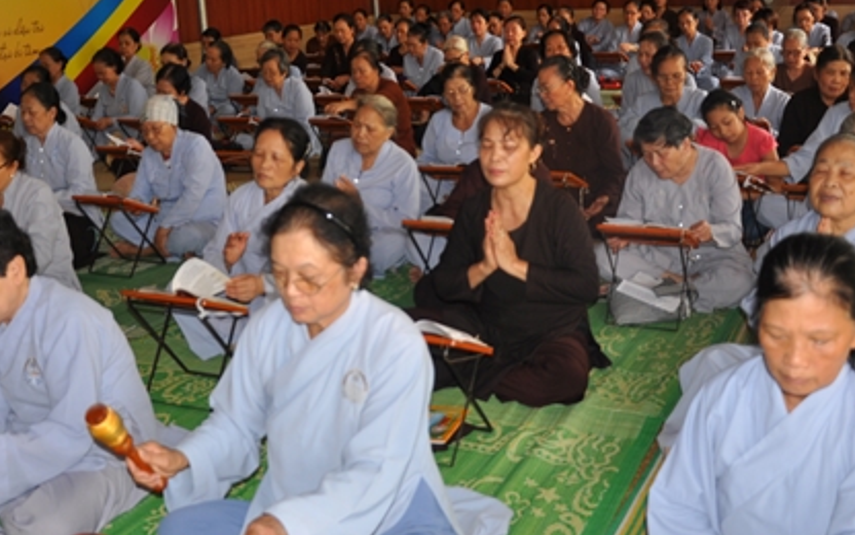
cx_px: 343
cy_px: 274
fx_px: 1002
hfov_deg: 46.0
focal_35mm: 43
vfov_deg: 29.9
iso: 200
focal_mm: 18
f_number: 3.5
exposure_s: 1/60
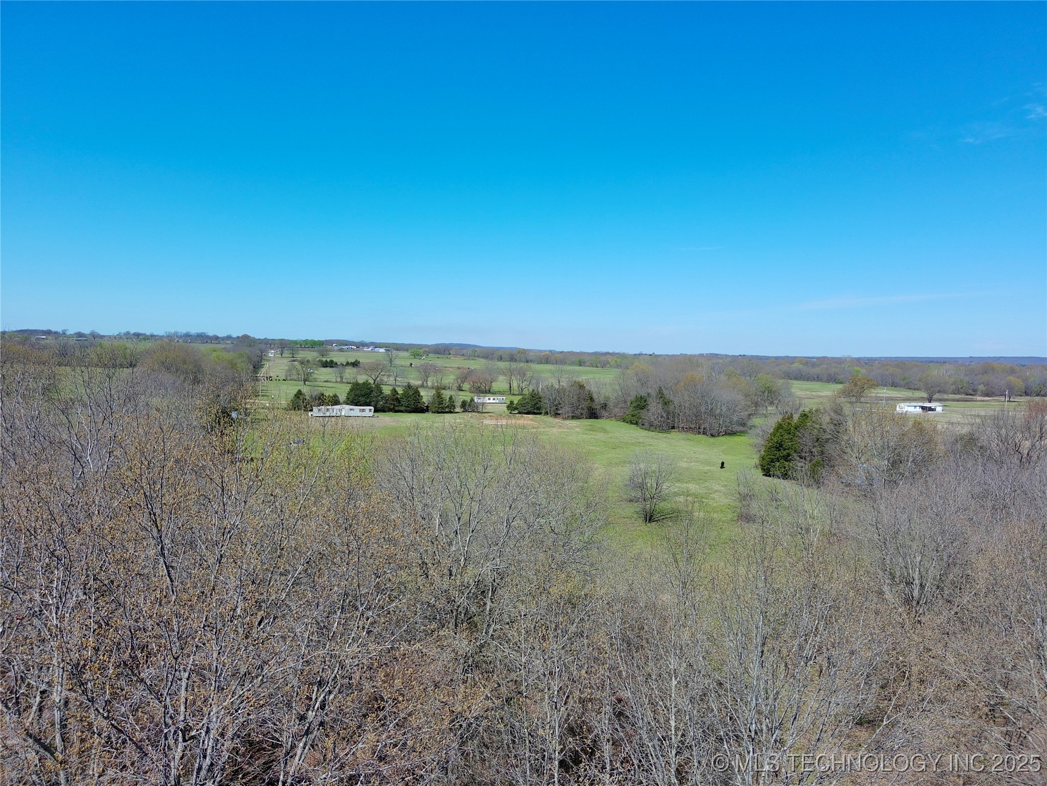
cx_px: 524
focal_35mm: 23
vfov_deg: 58.9
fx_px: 696
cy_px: 393
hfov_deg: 73.9
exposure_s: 1/4237
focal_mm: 6.67
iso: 110
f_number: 1.9
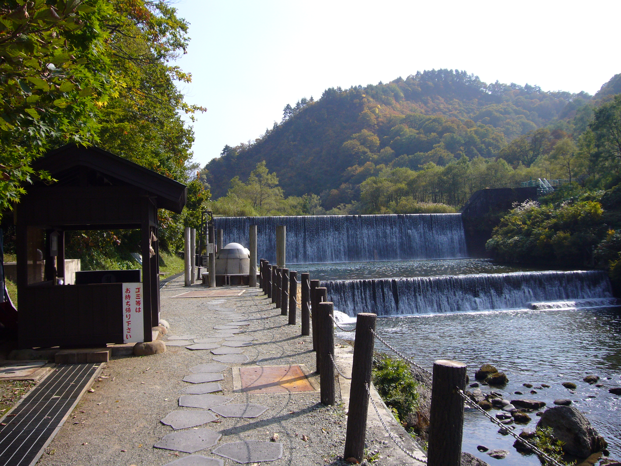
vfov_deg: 44.2
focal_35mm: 32
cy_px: 233
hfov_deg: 56.8
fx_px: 574
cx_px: 310
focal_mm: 5.2
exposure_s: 1/200
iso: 80
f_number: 6.3
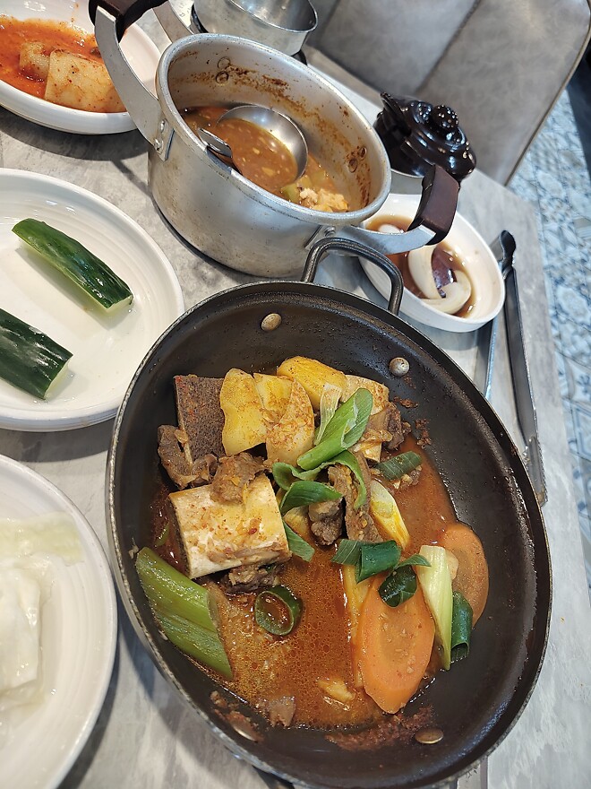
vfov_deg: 73.9
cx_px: 296
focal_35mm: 23
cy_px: 394
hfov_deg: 58.9
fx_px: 524
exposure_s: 1/60
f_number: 1.8
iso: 463
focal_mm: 5.56
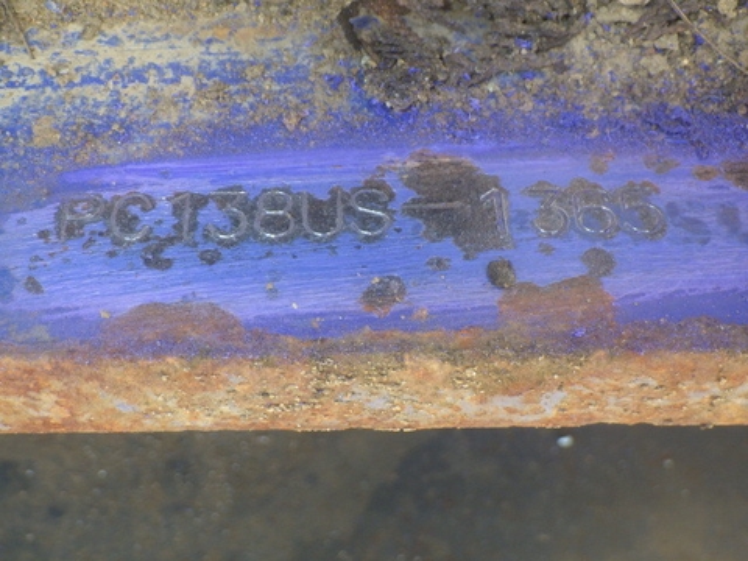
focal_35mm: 51
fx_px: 1102
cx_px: 374
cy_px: 280
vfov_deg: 28.6
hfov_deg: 37.5
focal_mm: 9.1
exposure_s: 1/60
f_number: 4.4
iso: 160
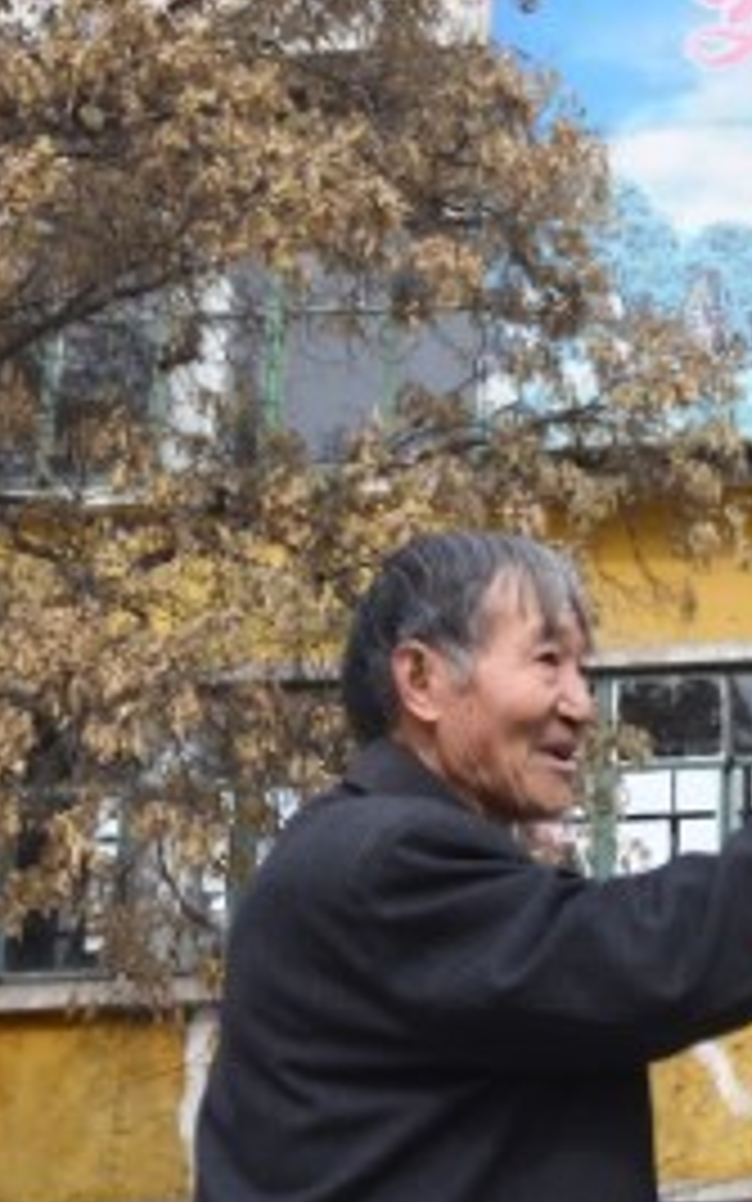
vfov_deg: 20.7
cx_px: 928
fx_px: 3277
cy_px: 389
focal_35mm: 100
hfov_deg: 12.7
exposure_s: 1/125
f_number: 7.1
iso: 100
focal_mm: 38
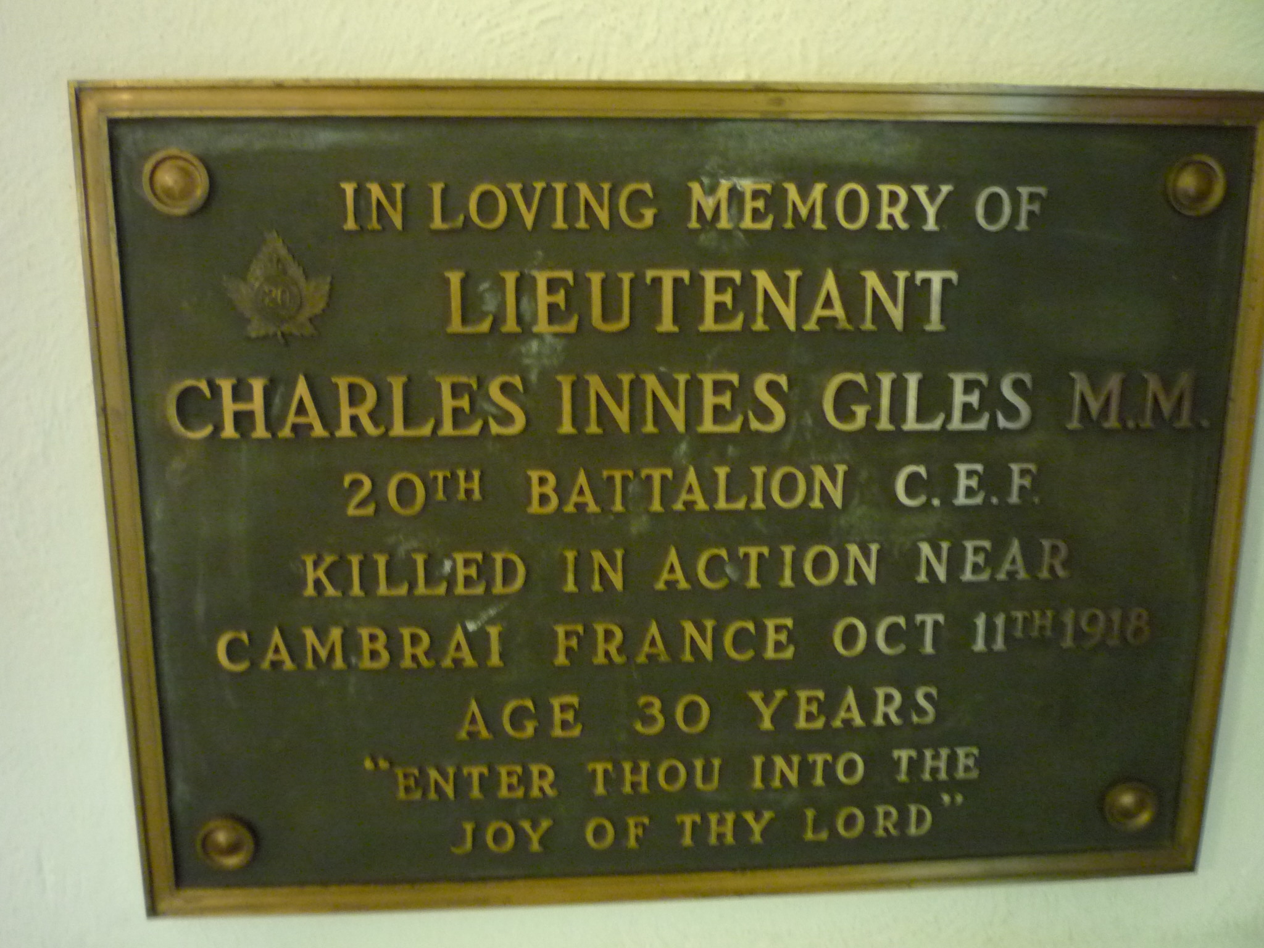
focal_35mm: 32
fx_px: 1168
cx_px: 632
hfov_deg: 56.8
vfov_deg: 44.2
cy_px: 474
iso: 400
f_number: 3.3
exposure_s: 1/5
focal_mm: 5.2
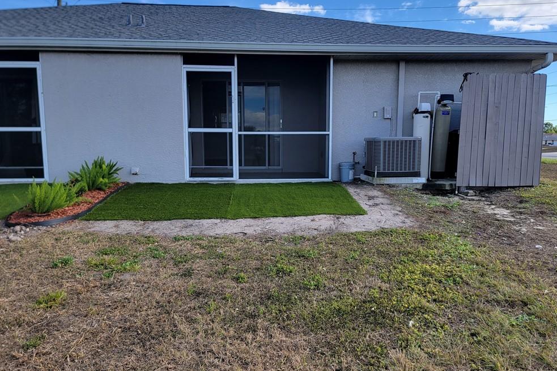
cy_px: 178
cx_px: 281
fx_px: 402
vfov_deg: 49.5
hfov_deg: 69.4
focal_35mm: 26
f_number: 1.8
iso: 16
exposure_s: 1/420
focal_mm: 6.7
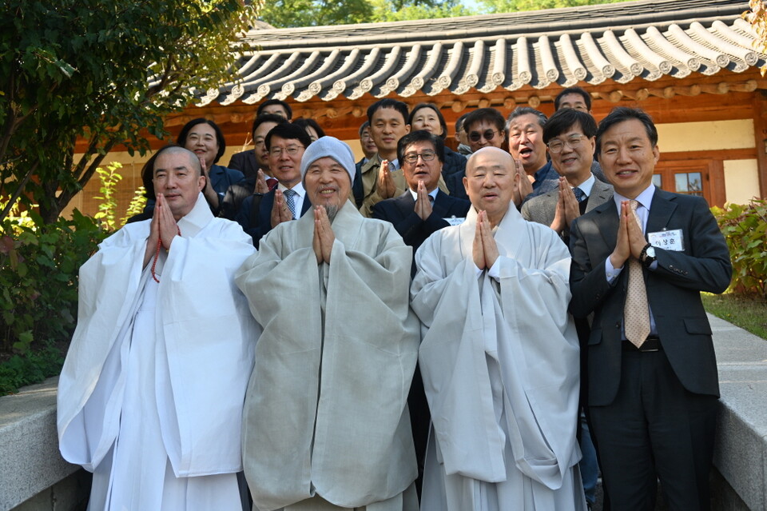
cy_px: 256
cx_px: 384
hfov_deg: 42.8
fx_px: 980
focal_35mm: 46
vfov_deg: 29.2
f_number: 5.6
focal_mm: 46
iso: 180
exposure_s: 1/125
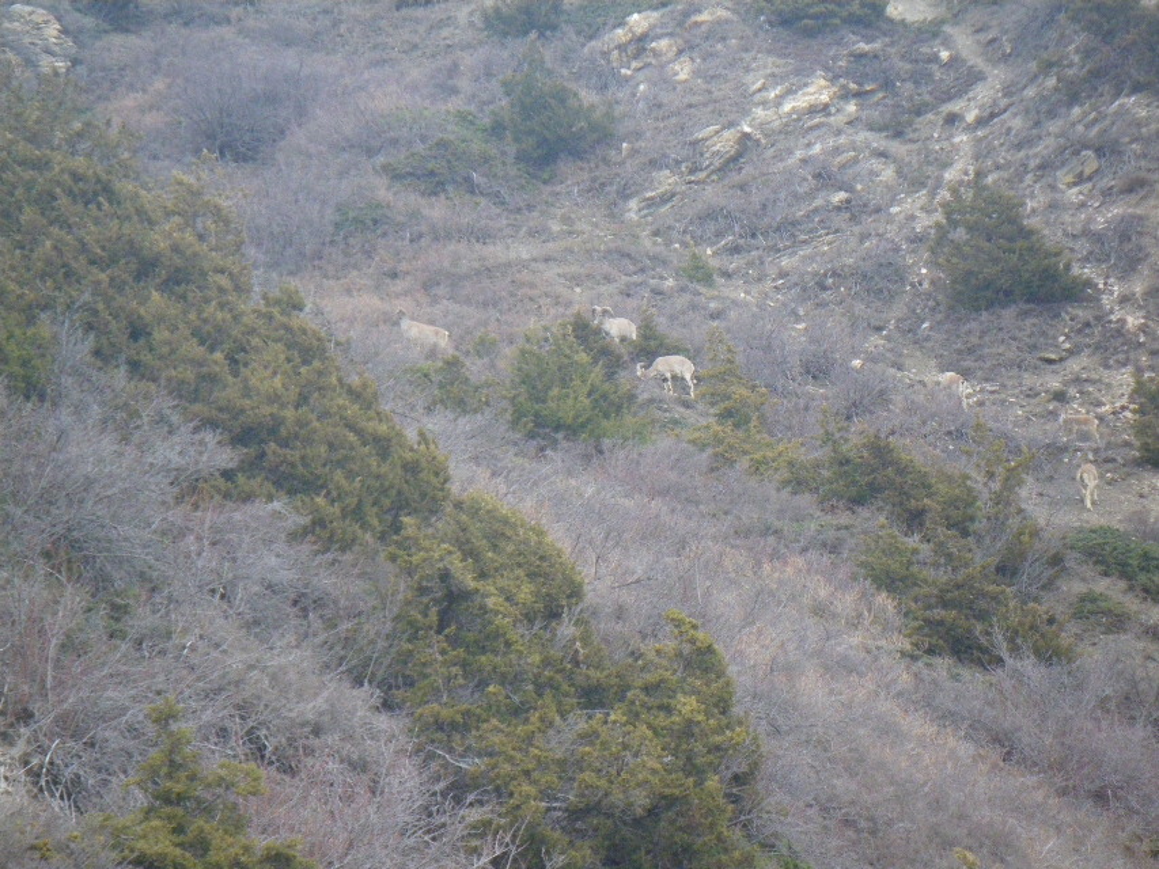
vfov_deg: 10.6
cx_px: 580
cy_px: 434
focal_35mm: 140
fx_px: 4688
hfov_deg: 14.1
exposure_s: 1/250
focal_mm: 25
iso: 400
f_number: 5.5
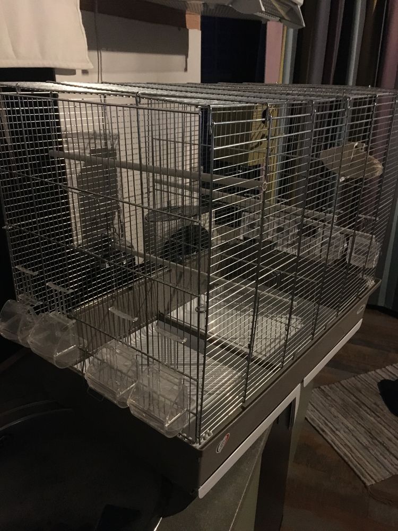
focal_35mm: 29
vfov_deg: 61.7
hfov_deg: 48.2
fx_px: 445
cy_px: 266
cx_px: 199
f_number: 2.2
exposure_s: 1/17
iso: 640
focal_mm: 4.15
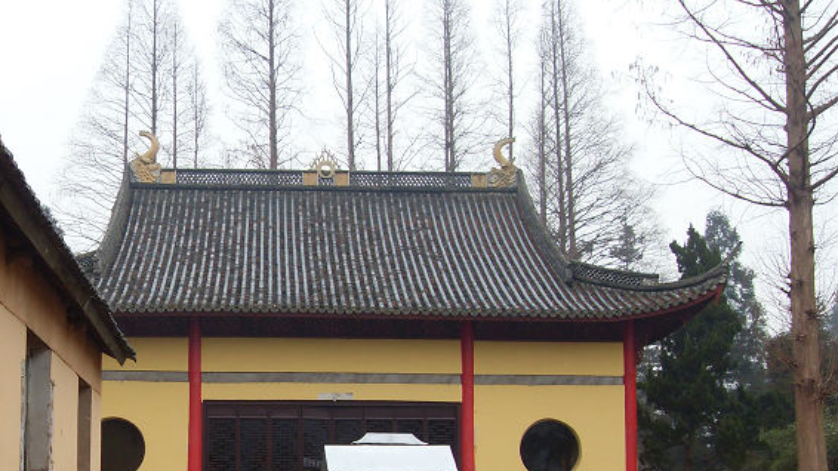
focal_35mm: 57
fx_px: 1266
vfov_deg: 20.8
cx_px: 280
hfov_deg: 36.3
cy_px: 388
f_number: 2.8
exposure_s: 1/90
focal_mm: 6.3
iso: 80
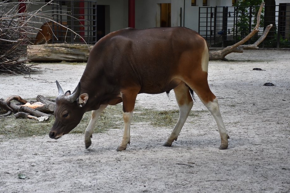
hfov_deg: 21.9
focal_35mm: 93
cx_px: 133
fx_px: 749
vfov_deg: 14.7
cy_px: 87
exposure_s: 1/160
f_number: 4.8
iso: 800
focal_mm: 56
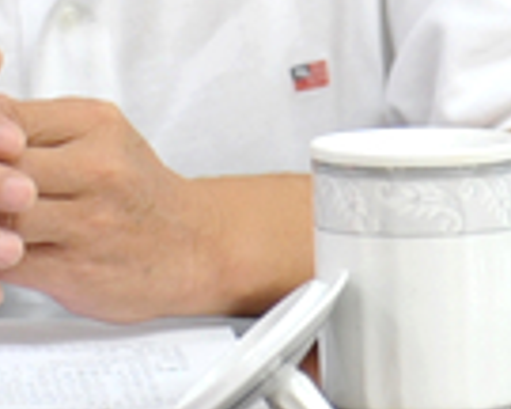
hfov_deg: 7.9
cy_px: -299
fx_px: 3675
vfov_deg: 6.3
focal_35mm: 243
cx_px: 72
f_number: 3.2
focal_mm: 58
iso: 500
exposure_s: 1/40
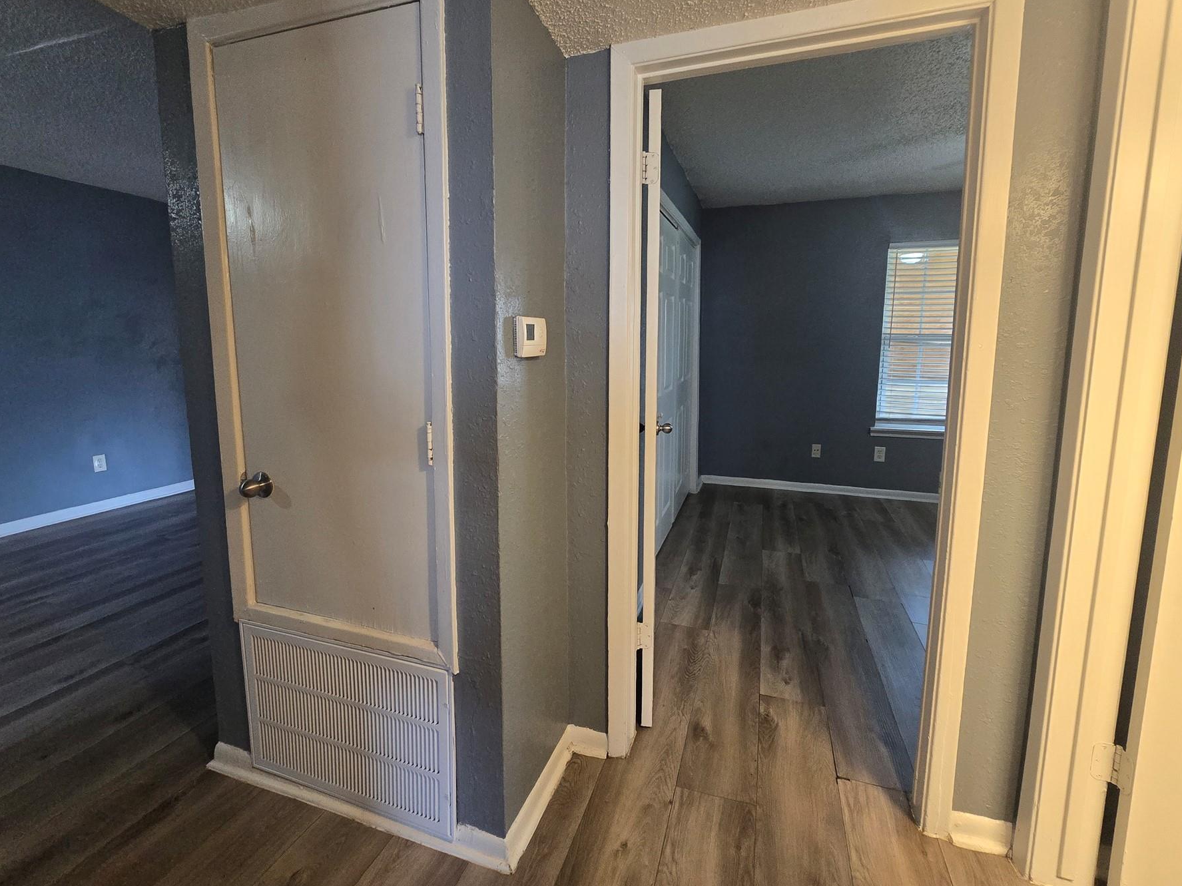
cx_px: 573
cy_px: 411
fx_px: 512
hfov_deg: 98.1
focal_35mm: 15
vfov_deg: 81.6
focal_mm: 2.2
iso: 500
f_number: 2.2
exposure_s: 1/60
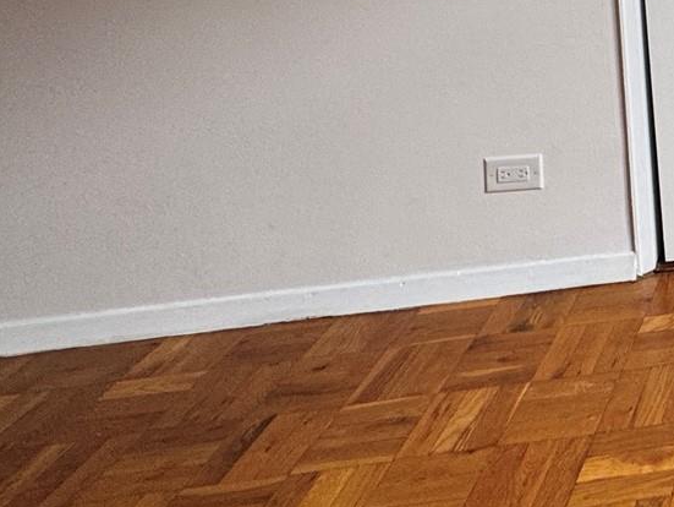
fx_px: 1013
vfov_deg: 22.8
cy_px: -255
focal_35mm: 52
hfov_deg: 26.0
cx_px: 1035
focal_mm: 2.22
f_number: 2.2
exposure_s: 1/99
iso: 125
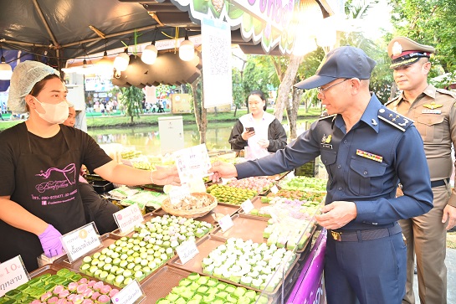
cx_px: 228
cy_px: 152
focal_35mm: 24
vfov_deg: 53.1
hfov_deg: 73.8
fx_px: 304
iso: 1600
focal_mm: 24
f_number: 6.3
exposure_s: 1/160
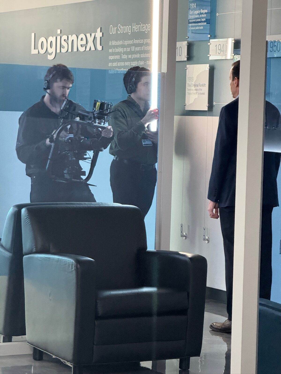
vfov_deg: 16.4
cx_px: 140
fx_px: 1299
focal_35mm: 120
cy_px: 187
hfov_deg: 12.3
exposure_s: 1/60
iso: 640
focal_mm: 15.66
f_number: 2.8
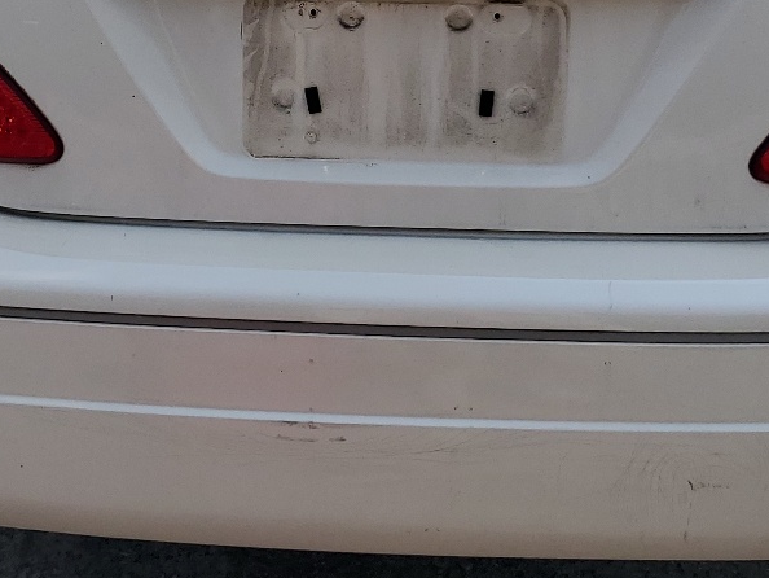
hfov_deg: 27.8
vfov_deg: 20.5
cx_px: 382
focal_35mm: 70
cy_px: 23
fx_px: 1556
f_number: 1.5
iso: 50
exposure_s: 1/5000
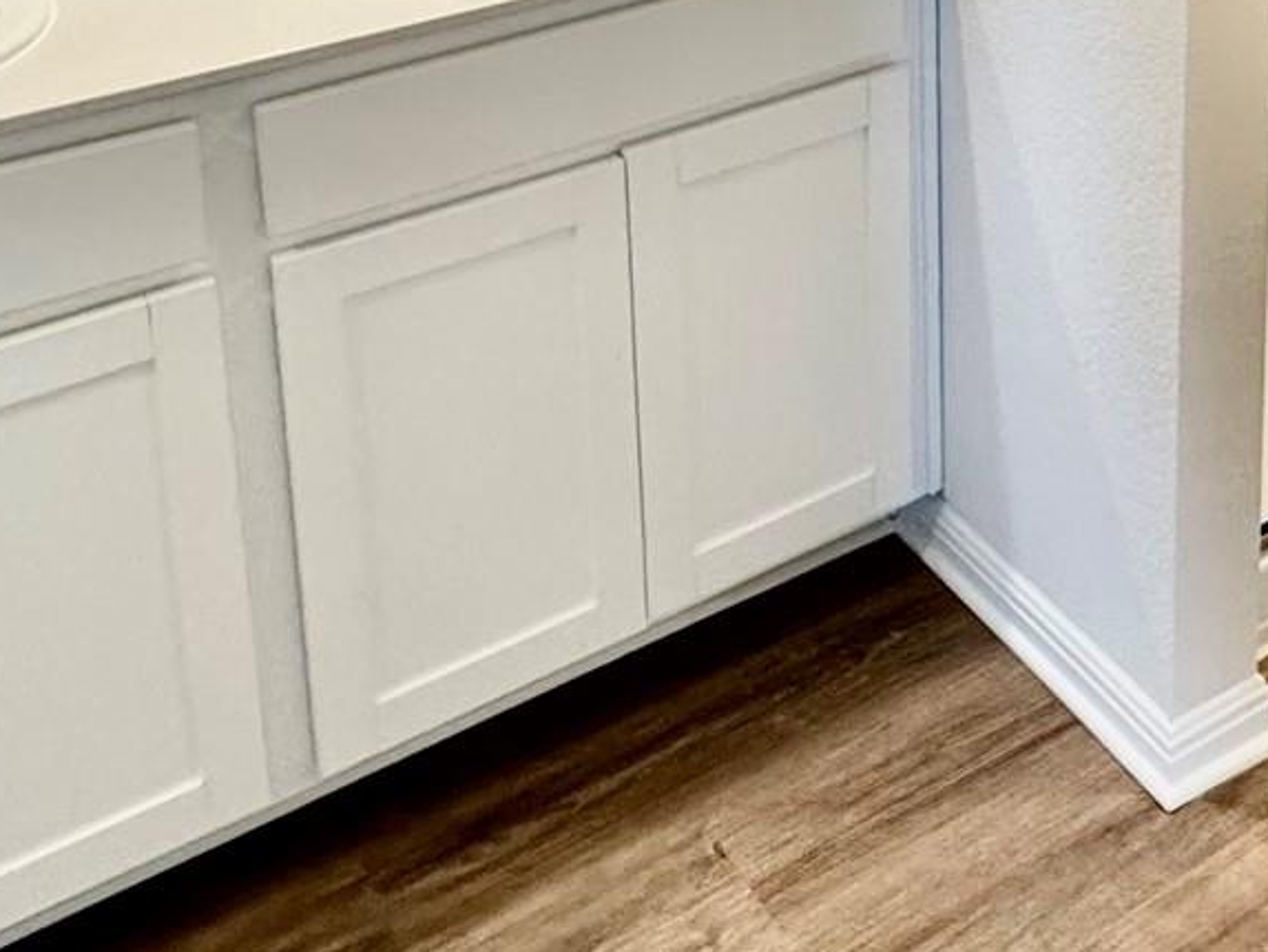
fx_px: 1832
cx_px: 1031
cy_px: -312
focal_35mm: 50
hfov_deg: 36.7
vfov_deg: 24.9
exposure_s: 1/120
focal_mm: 2.22
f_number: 2.2
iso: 320
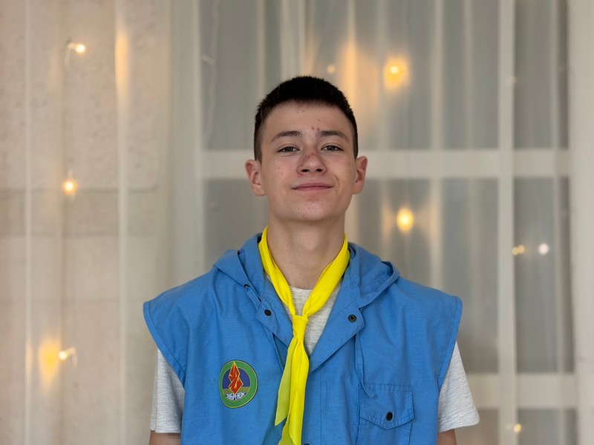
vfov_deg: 30.3
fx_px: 824
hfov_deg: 39.7
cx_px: 297
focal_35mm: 48
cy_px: 222
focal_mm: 6.76
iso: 320
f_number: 1.78
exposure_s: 1/33
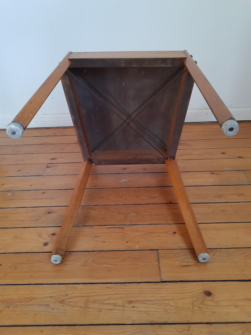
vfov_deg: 67.3
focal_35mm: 26
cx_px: 126
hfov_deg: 53.1
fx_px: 251
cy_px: 168
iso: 61
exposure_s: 1/100
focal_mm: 4.75
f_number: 1.7
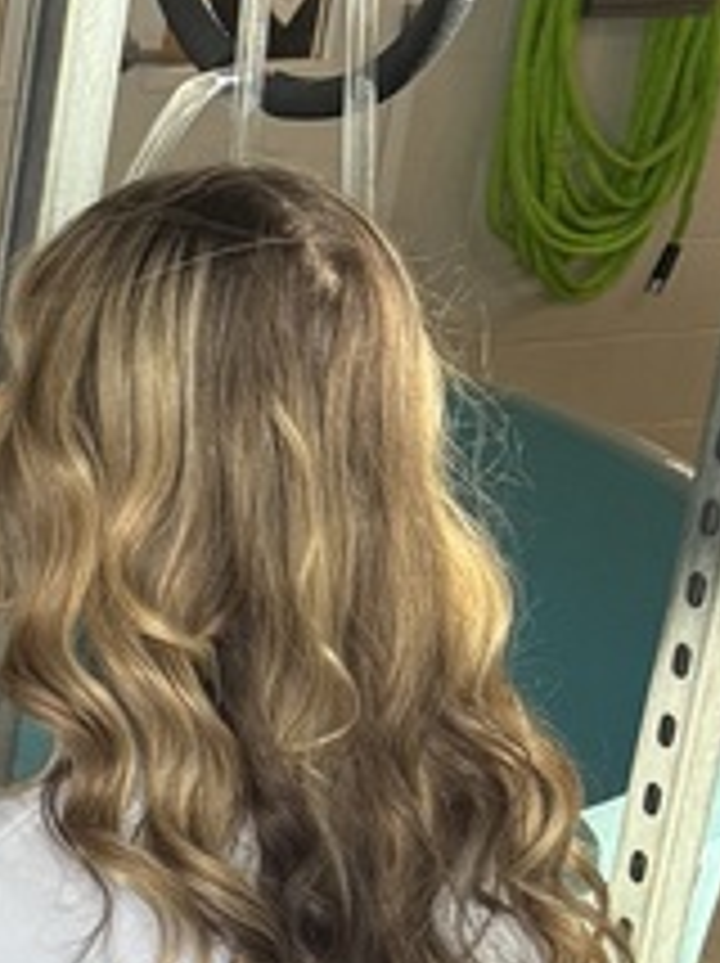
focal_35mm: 115
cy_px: 882
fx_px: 3196
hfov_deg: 11.0
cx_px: -976
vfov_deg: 16.9
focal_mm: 6.76
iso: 160
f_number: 1.78
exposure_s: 1/120
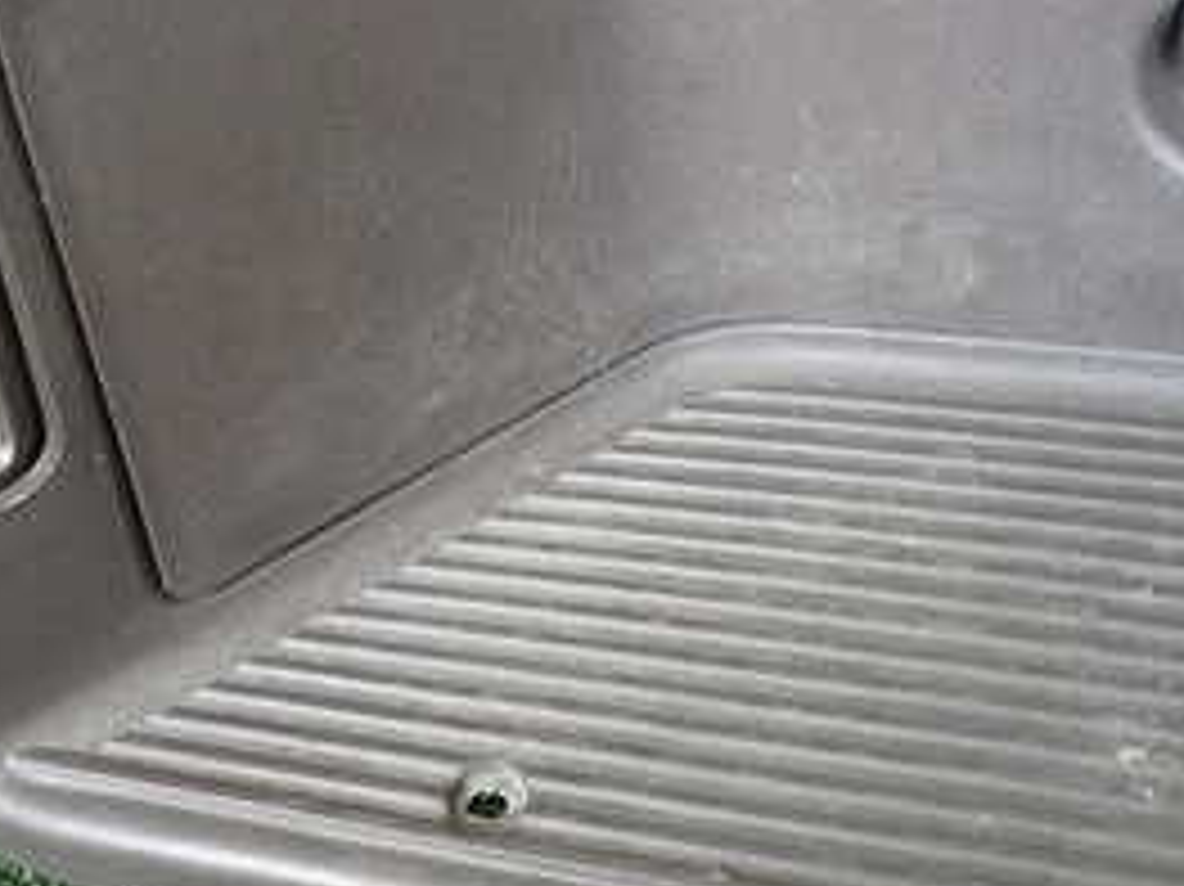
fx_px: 1949
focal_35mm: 57
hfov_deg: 33.7
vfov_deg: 25.2
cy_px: 171
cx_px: 486
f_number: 2
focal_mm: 4.5
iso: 200
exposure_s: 1/60
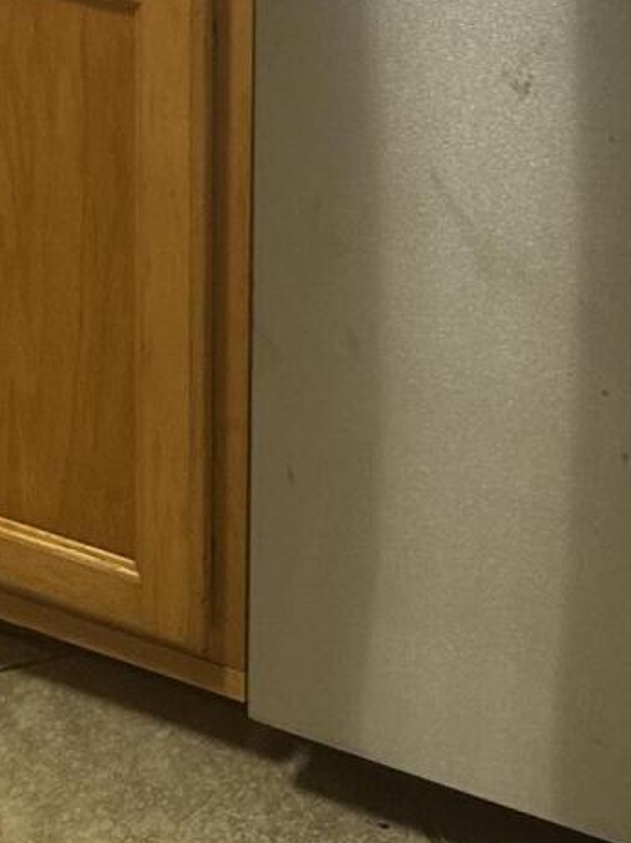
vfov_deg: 16.1
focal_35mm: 104
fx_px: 2530
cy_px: -666
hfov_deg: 14.2
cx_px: 208
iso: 160
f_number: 1.78
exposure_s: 1/60
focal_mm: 6.86
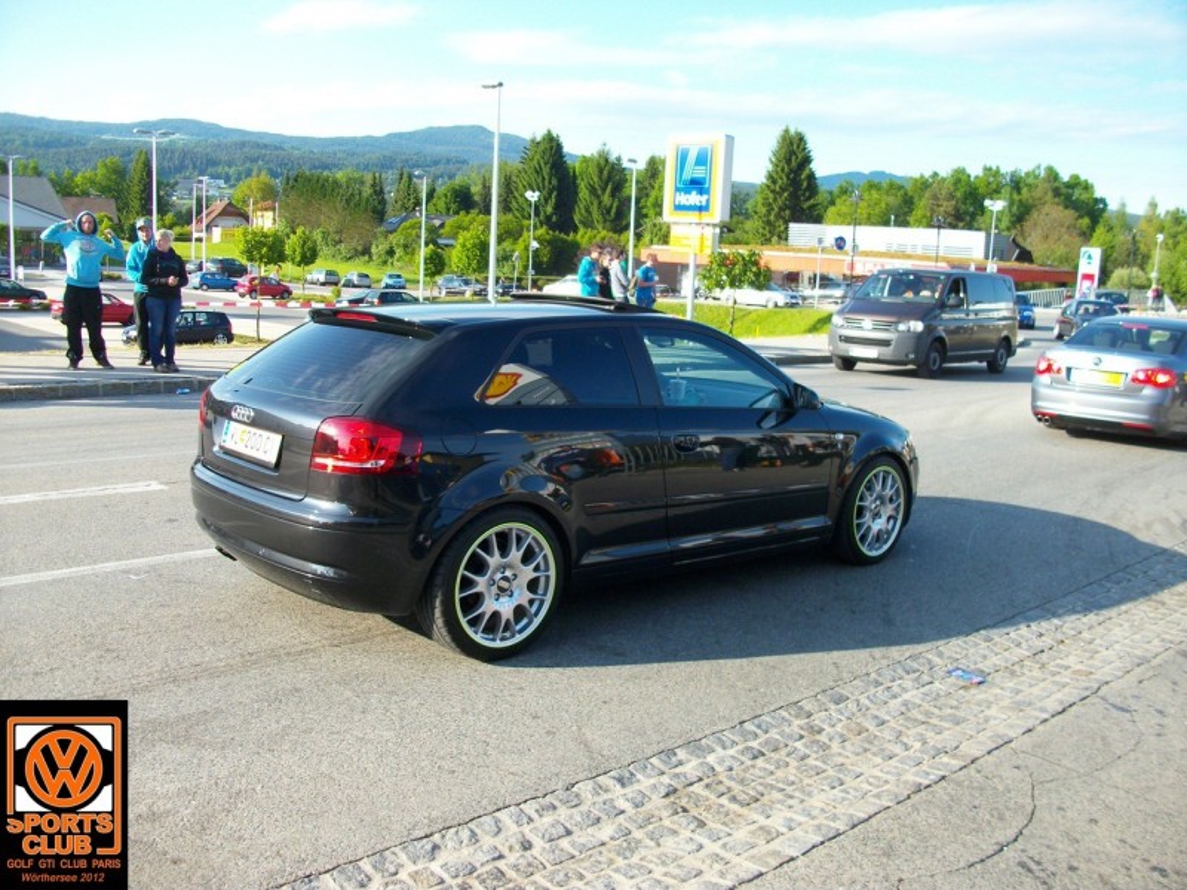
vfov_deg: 41.8
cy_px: 445
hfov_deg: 54.0
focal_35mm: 34
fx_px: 1166
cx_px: 594
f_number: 2.9
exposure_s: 1/321
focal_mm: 5.7
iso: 80
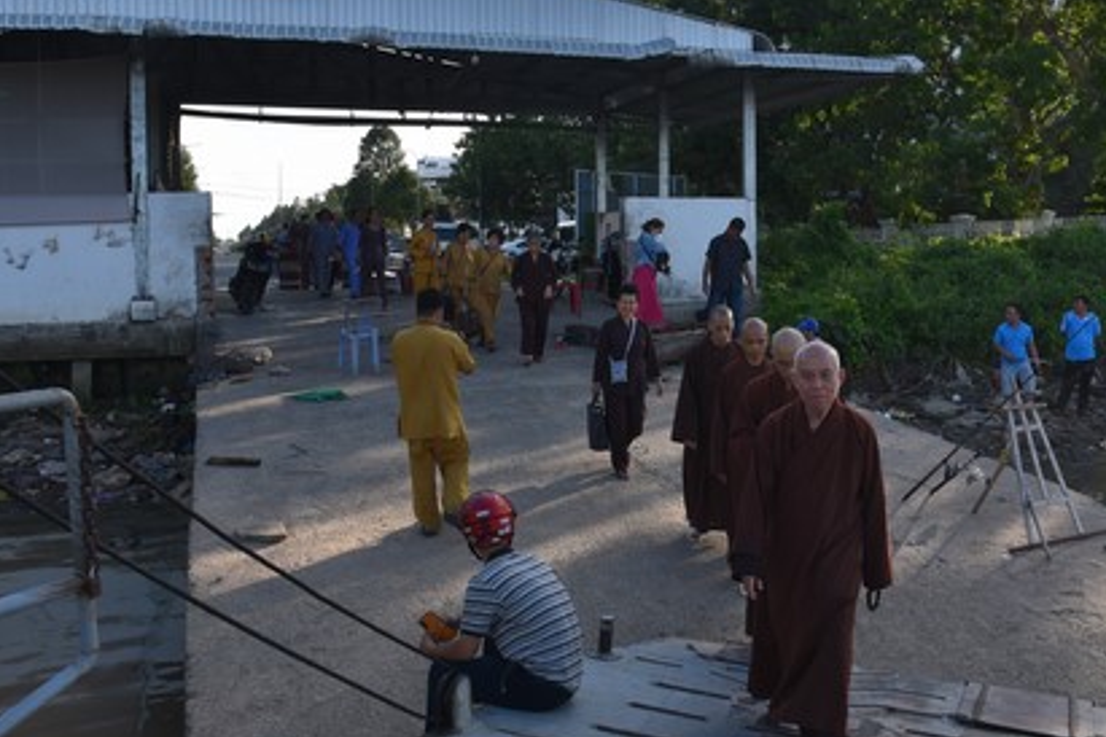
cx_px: 654
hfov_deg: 50.4
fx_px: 1167
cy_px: 301
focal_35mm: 38
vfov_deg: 35.0
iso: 280
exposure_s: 1/250
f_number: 8
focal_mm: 24
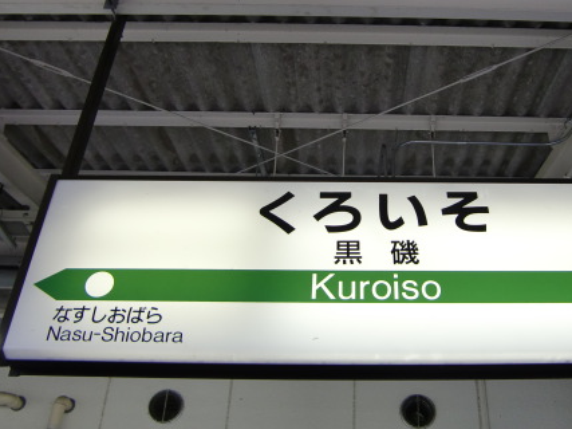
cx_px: 363
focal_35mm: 42
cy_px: 193
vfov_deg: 34.3
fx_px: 694
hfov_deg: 44.4
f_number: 2.6
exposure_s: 1/60
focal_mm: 4.9
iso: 80
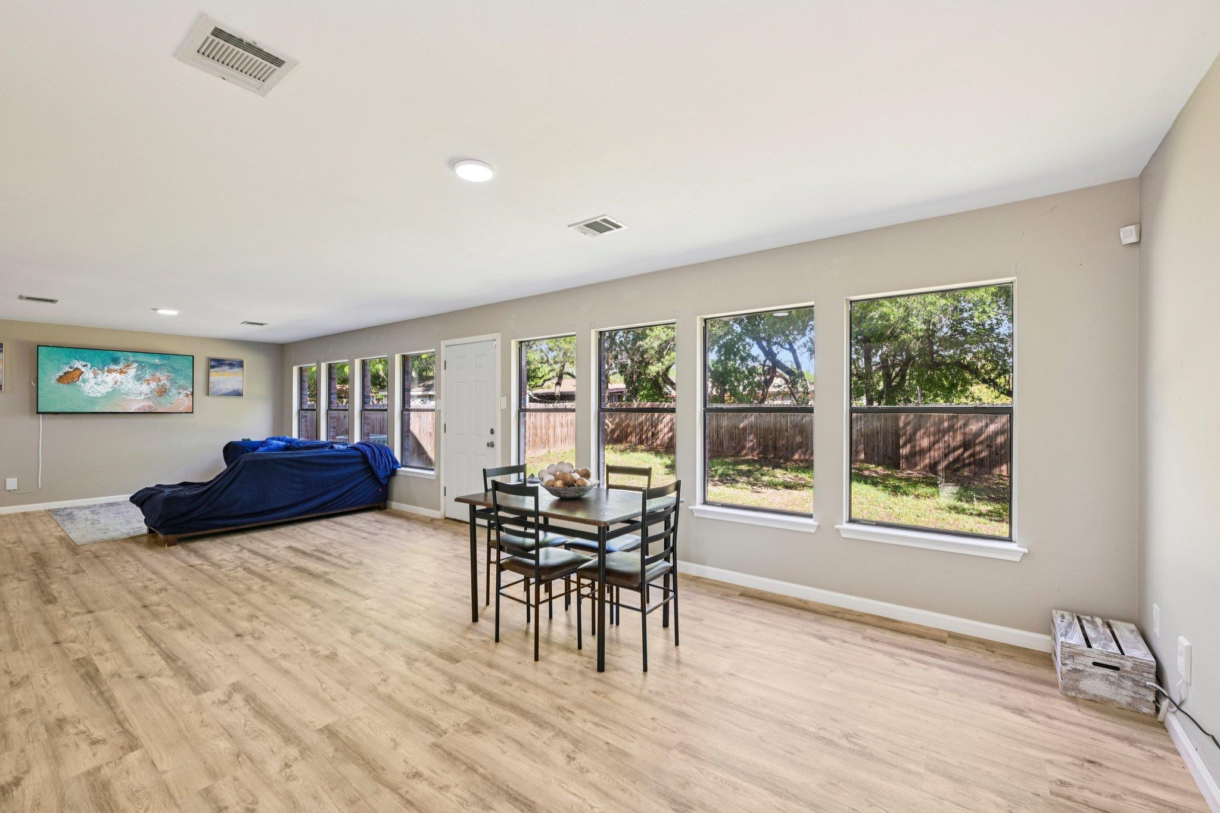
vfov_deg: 77.3
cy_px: 406
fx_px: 508
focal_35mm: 15
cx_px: 610
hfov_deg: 100.4
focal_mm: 15
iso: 140
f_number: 6.7
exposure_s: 1/15
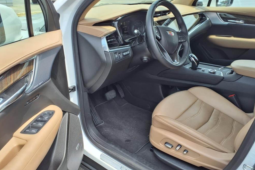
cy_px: 87
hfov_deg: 63.7
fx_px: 205
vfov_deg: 44.9
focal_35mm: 29
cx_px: 129
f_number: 1.9
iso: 40
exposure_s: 1/526
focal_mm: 3.58
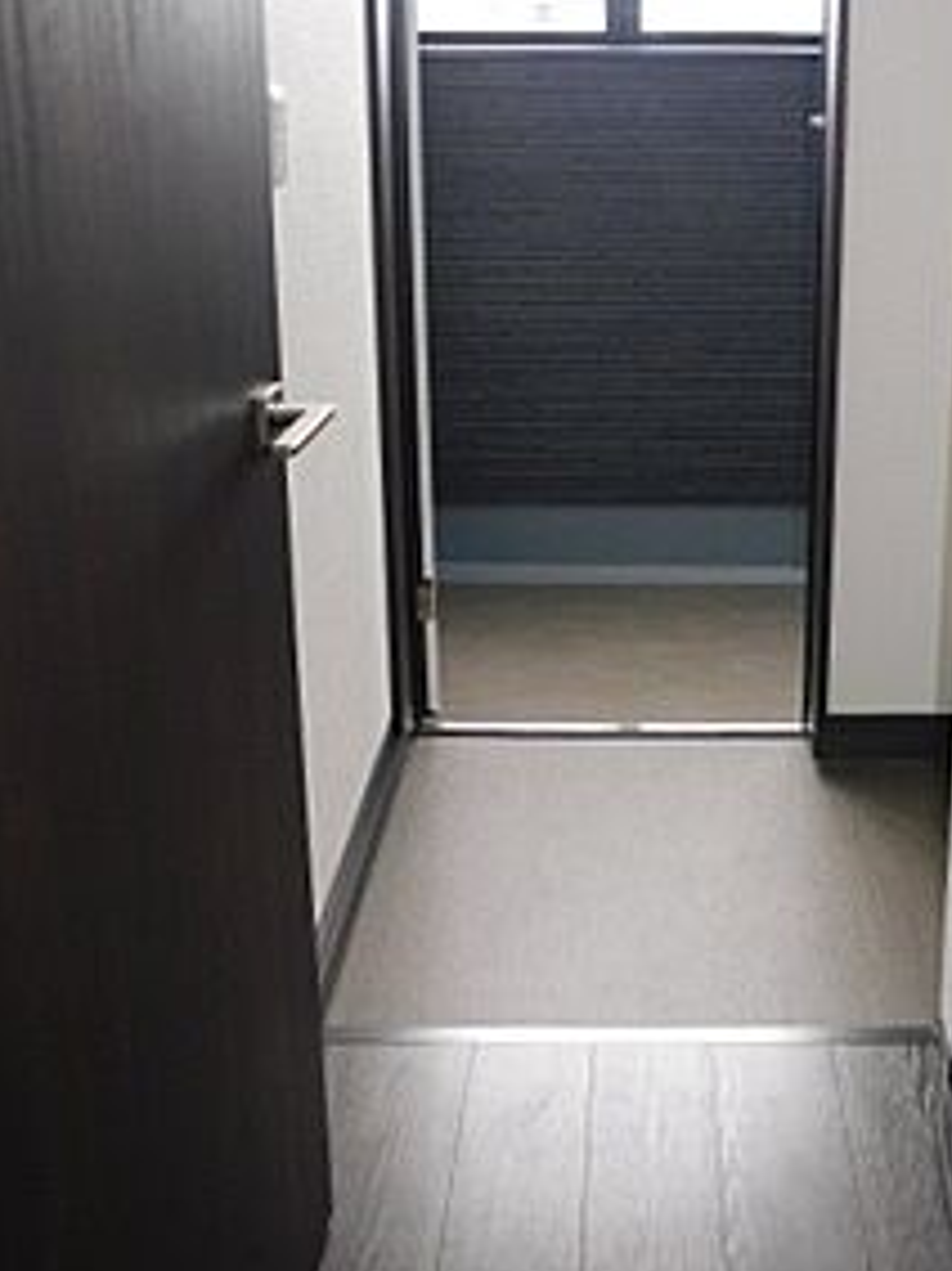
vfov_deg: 46.0
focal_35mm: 39
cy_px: 301
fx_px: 1431
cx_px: 651
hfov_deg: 36.3
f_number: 3
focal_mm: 4
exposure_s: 1/40
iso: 125
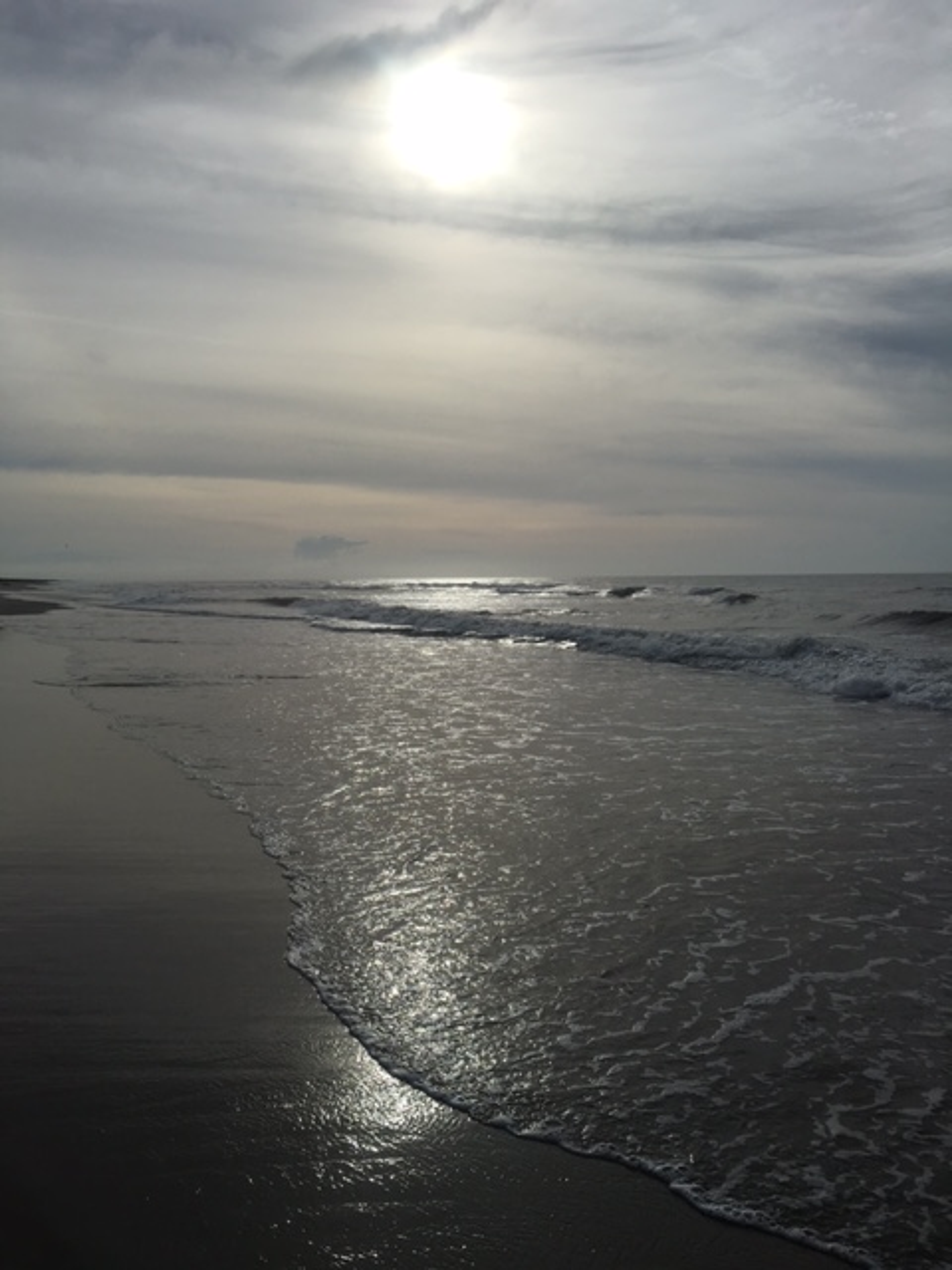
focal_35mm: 29
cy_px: 635
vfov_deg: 61.7
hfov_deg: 48.2
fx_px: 1063
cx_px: 476
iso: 25
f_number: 2.2
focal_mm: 4.15
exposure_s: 1/6410
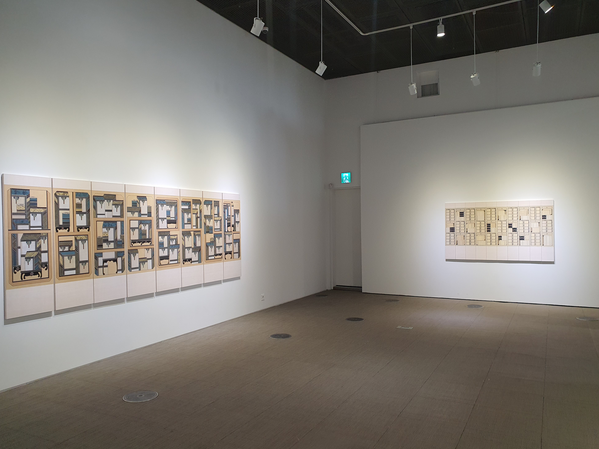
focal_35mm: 27
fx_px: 467
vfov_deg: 51.4
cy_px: 222
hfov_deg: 65.3
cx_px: 293
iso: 200
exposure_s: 1/120
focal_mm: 4.3
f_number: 2.4
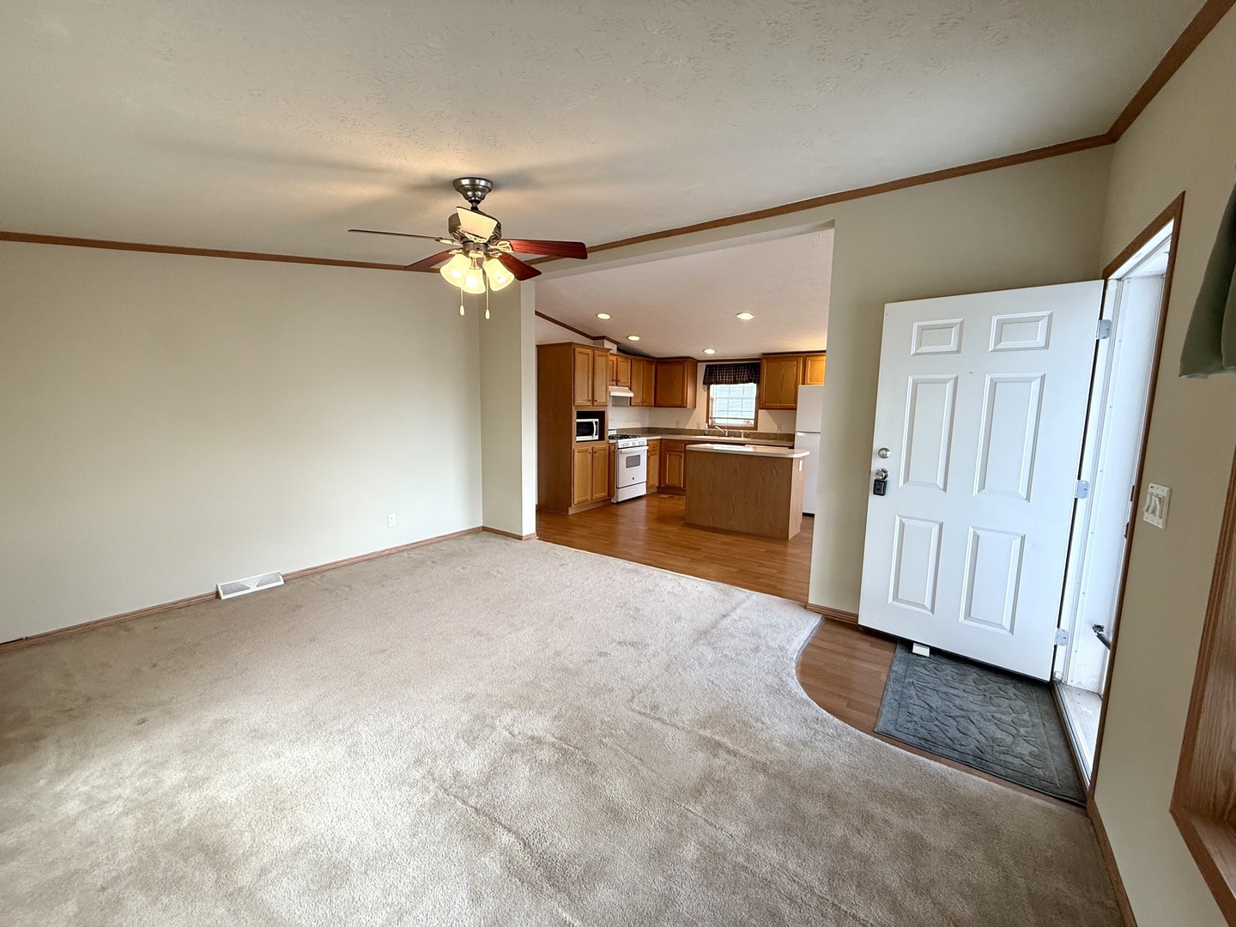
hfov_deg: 102.1
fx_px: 500
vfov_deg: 85.7
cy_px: 464
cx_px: 618
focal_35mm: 14
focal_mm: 2.22
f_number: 2.2
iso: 250
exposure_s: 1/120
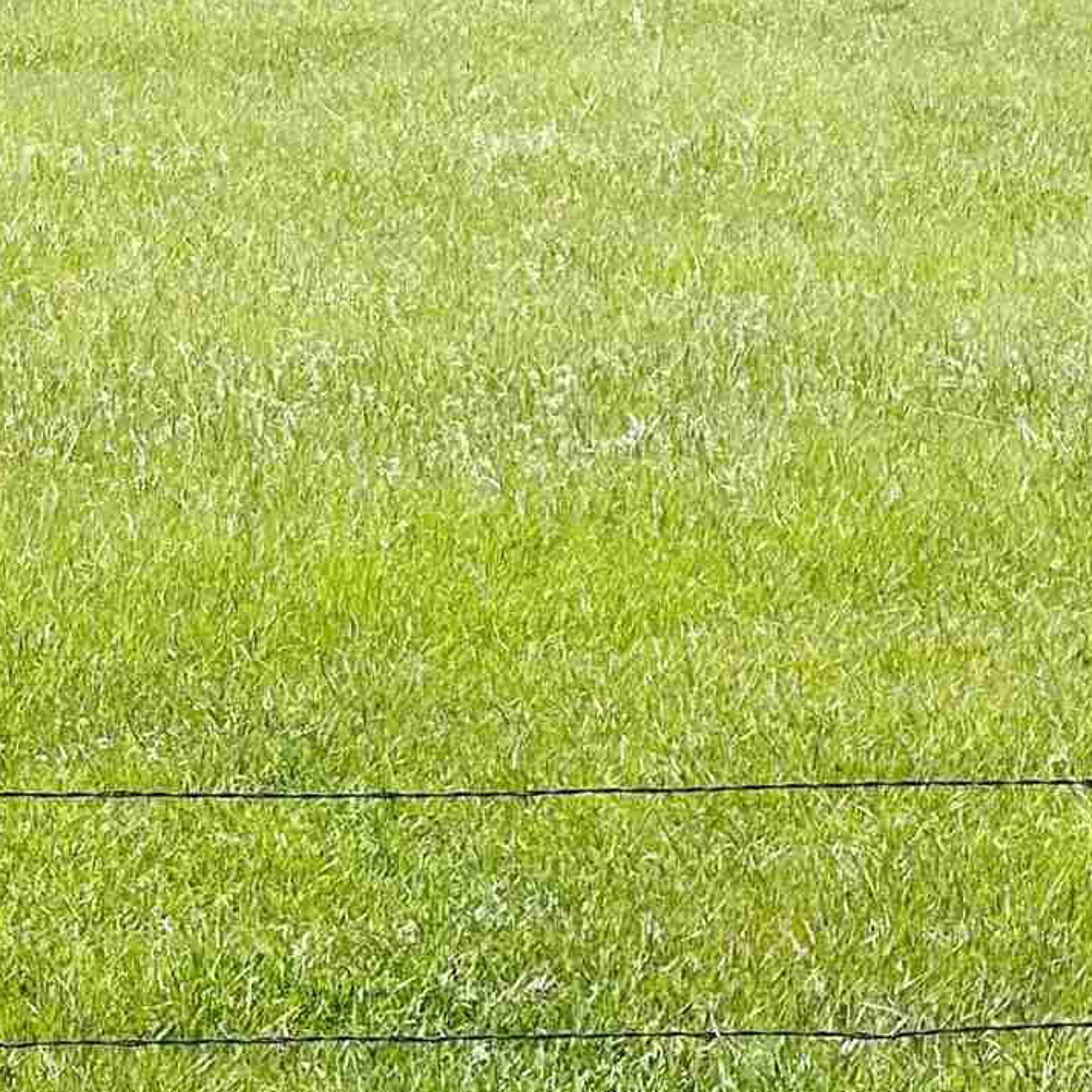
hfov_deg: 8.9
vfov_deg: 9.5
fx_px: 6531
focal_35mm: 183
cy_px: 146
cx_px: -1245
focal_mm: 6.86
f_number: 1.78
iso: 80
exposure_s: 1/3876
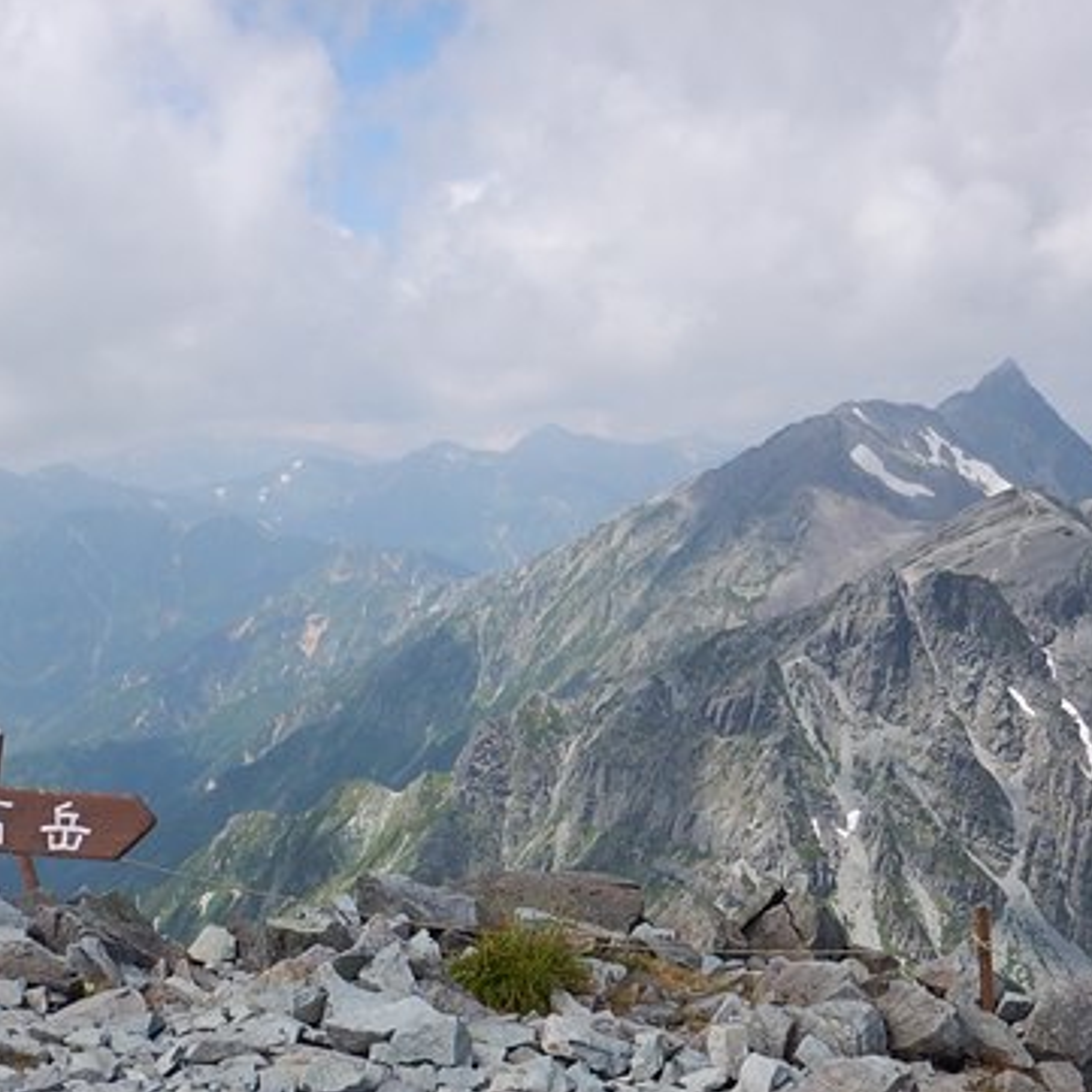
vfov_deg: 29.4
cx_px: 451
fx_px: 2070
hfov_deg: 29.5
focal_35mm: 58
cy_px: 714
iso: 125
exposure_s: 1/1250
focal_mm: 6.6
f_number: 4.2
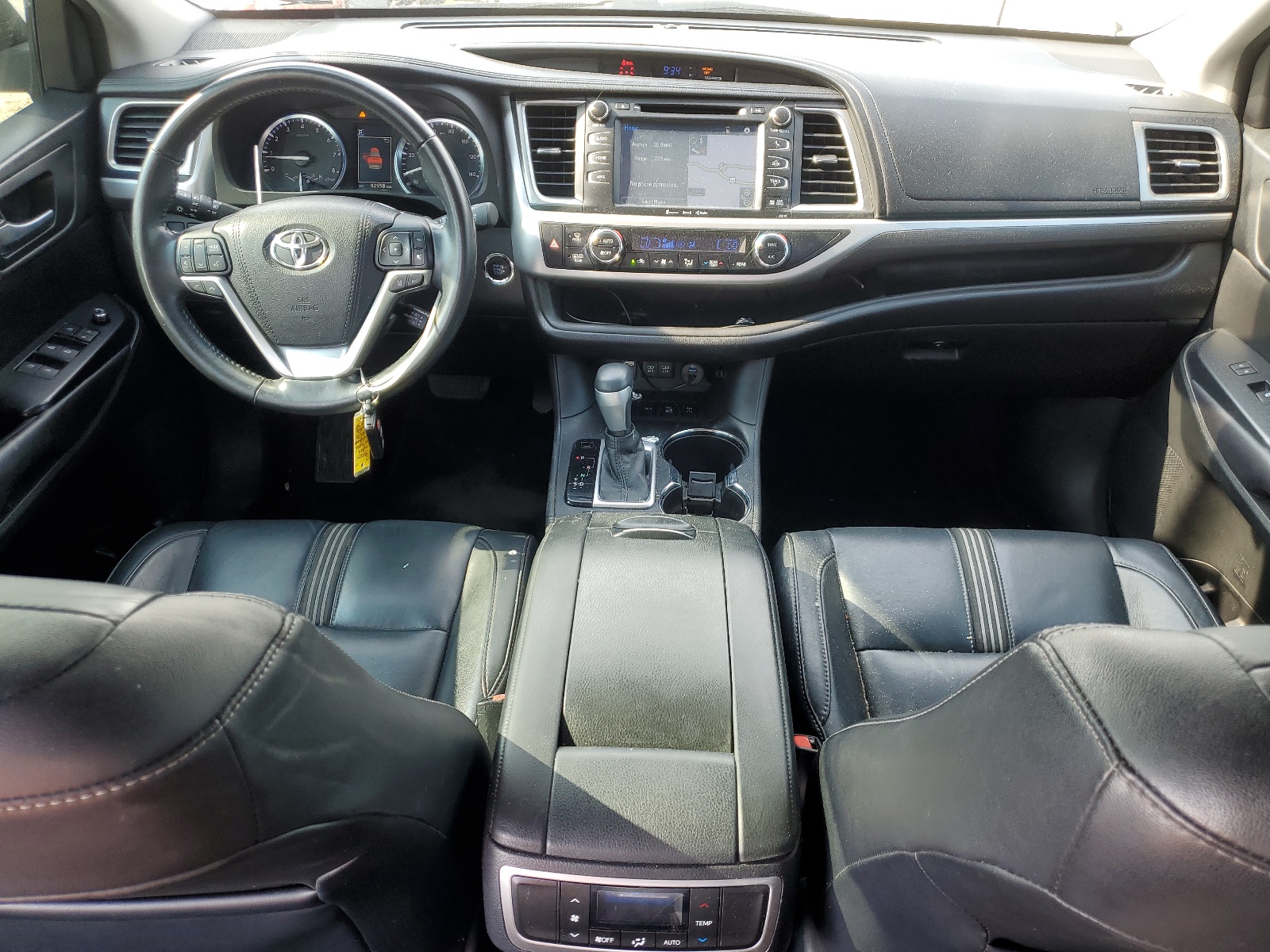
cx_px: 635
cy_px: 476
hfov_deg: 67.3
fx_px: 954
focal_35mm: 26
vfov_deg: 53.1
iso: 50
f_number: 1.5
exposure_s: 1/127
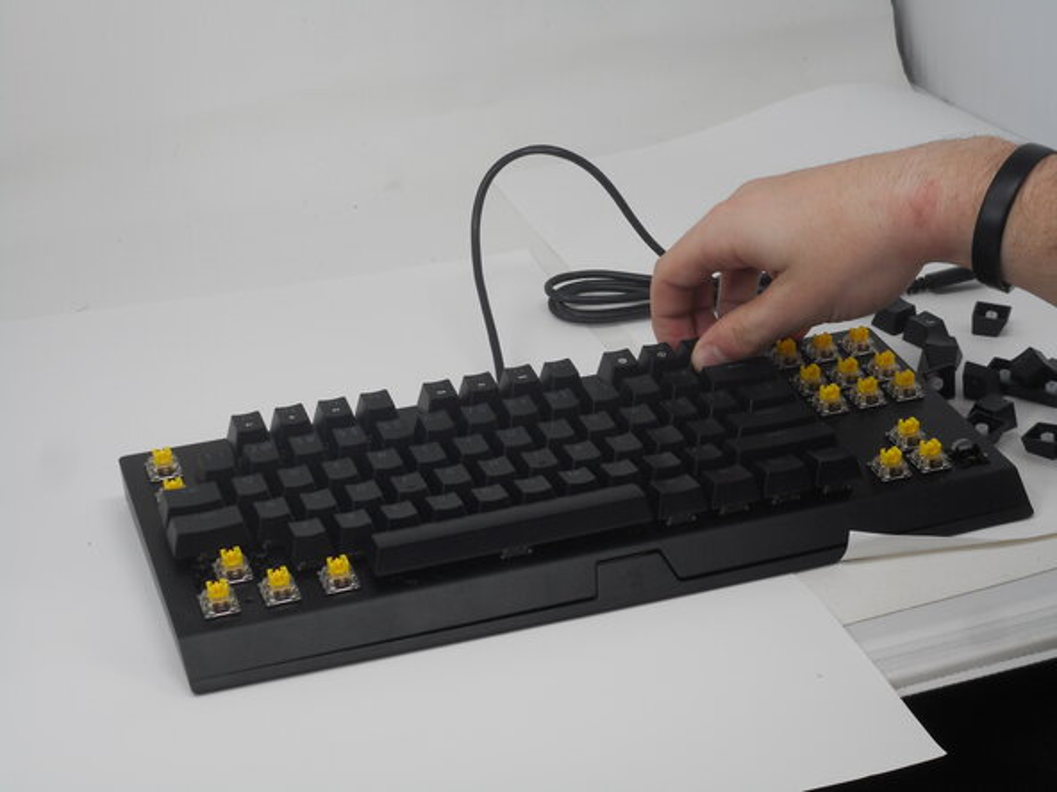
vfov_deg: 21.9
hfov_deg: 29.0
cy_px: 396
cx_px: 528
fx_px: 2046
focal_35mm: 67
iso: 80
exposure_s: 1/40
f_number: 5.3
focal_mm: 12
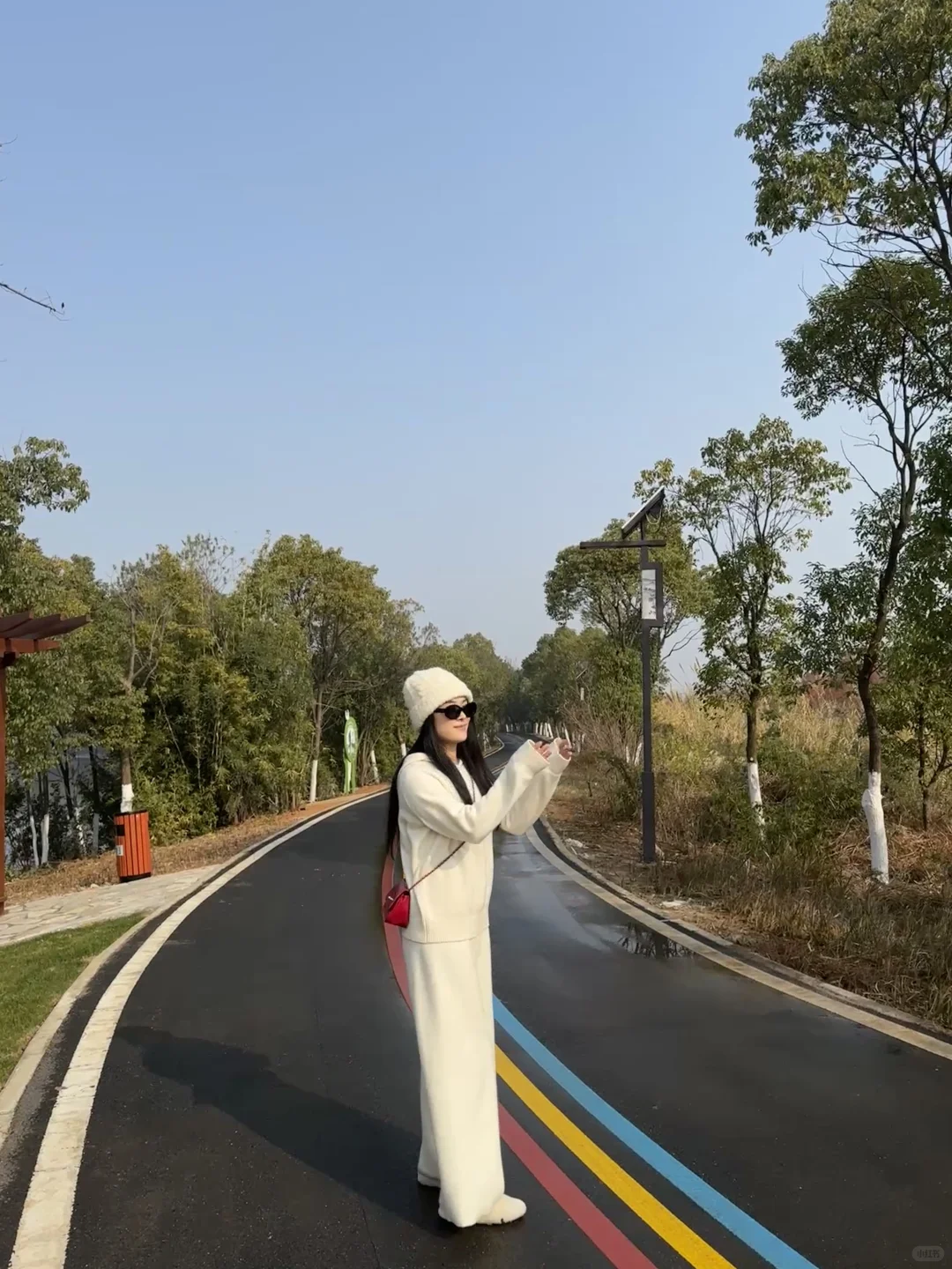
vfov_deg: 71.6
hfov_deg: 56.8
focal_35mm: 24
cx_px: 476
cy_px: 634
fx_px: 880
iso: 80
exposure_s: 1/6711
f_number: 1.78
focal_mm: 6.76
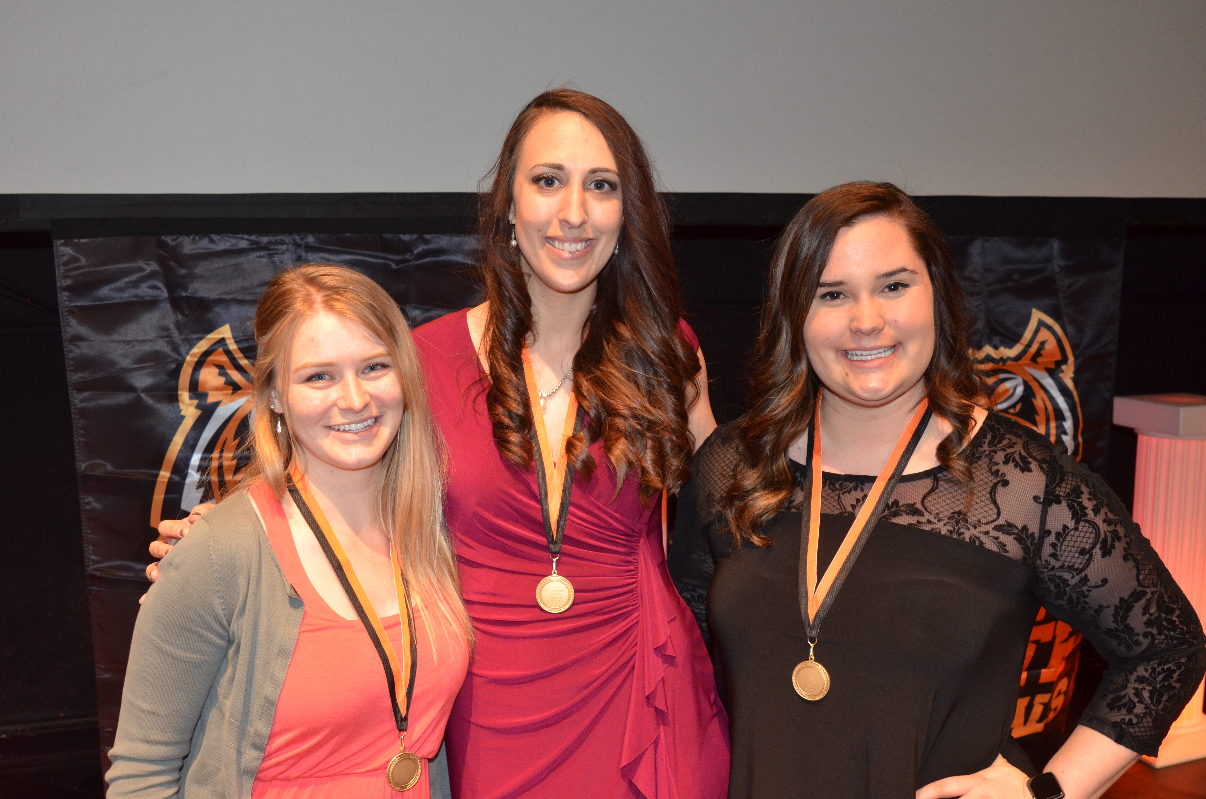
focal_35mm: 36
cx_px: 603
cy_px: 400
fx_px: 1204
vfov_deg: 36.7
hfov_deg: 53.2
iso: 1250
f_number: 5.6
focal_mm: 24
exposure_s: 1/60
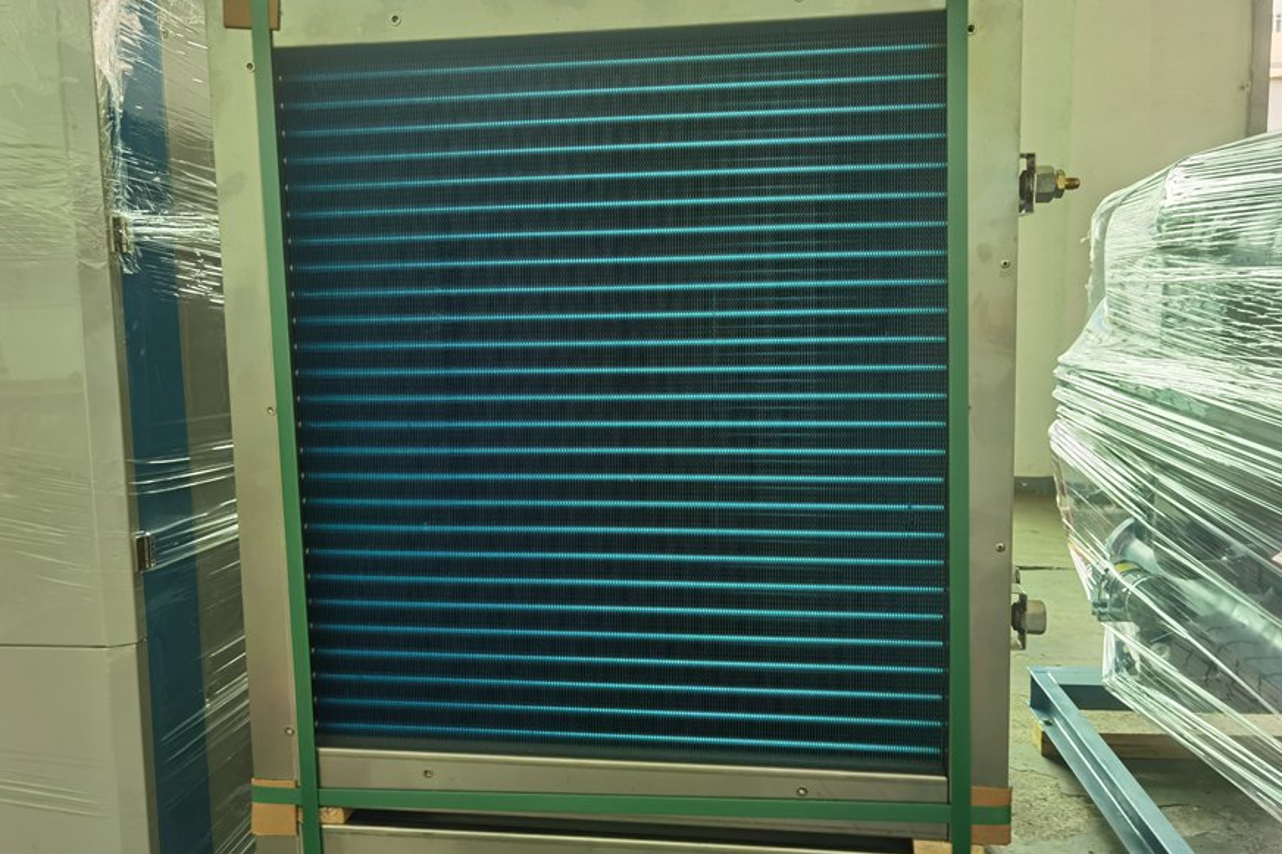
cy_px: 420
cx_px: 642
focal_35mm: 29
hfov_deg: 63.7
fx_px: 1032
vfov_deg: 44.9
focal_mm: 6.71
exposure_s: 1/50
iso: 100
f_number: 1.9
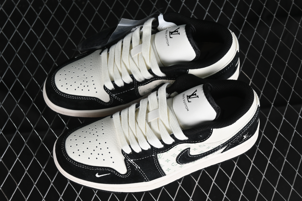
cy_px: 100
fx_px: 629
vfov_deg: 18.2
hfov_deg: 27.0
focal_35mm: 75
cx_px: 151
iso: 160
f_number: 6.3
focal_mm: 50
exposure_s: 1/60
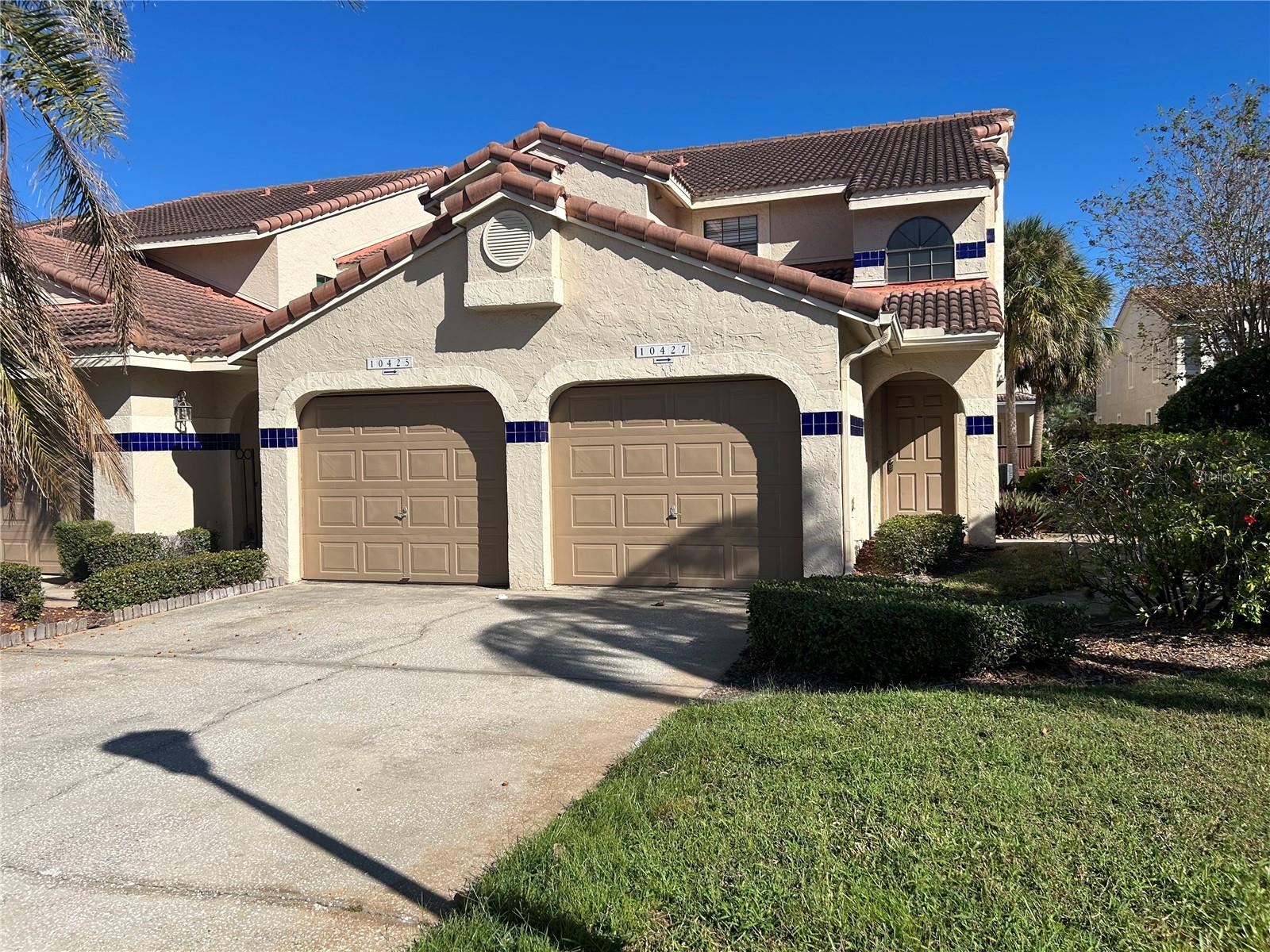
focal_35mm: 26
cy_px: 476
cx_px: 635
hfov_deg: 67.3
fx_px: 954
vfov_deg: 53.1
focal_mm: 5.7
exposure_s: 1/5882
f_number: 1.5
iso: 50
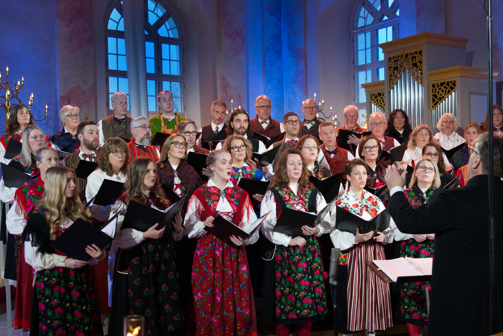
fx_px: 545
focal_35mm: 39
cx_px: 264
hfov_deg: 49.5
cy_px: 187
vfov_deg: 34.2
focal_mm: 35
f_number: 4
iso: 2500
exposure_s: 1/160
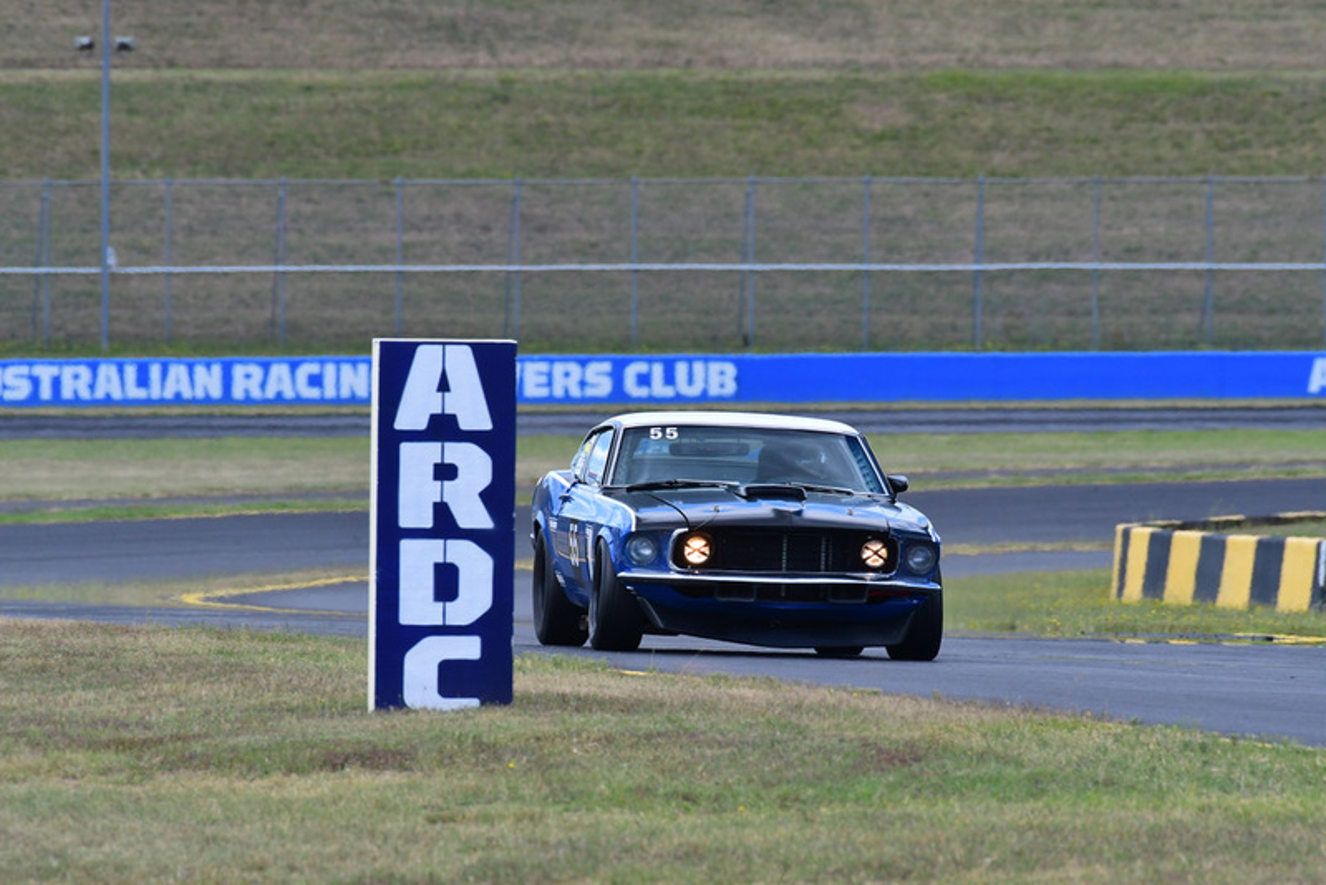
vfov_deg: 1.8
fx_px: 27633
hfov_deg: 2.7
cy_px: 442
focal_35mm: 750
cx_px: 663
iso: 640
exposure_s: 1/640
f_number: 10
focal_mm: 500
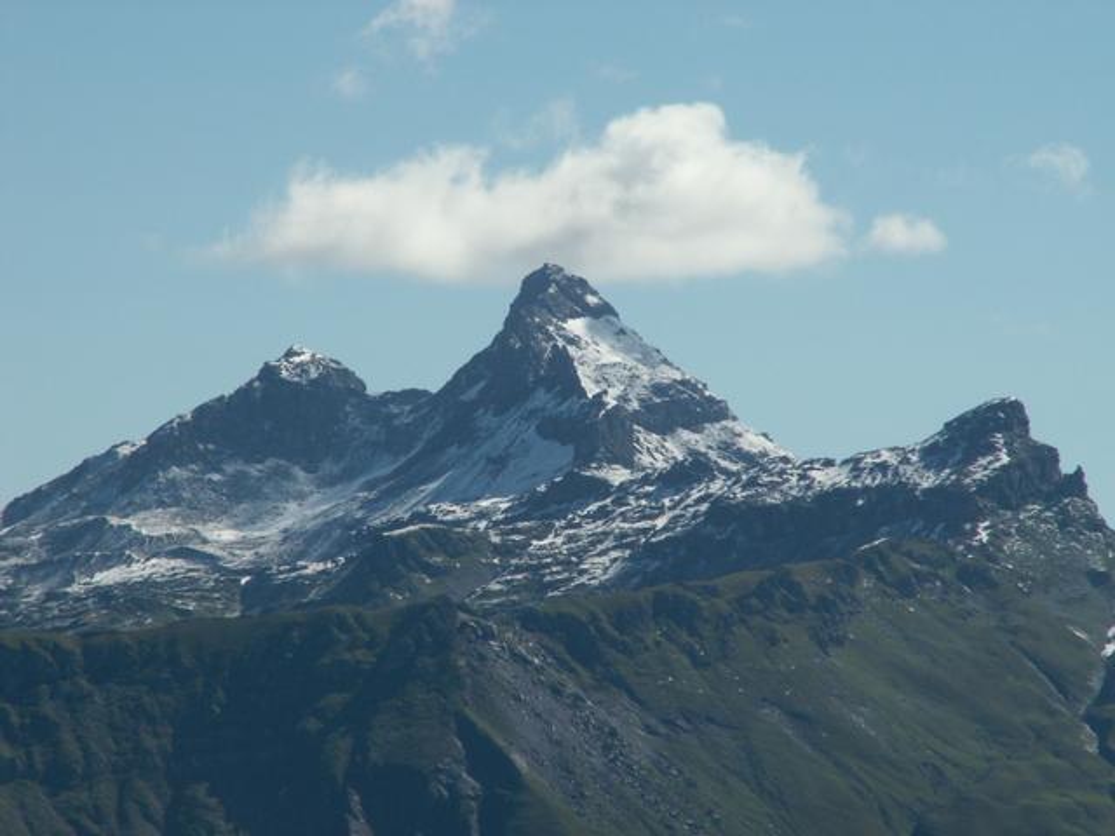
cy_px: 418
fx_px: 8922
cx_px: 558
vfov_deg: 5.4
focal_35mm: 277
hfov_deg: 7.2
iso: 50
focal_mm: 45.29
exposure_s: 1/320
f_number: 8
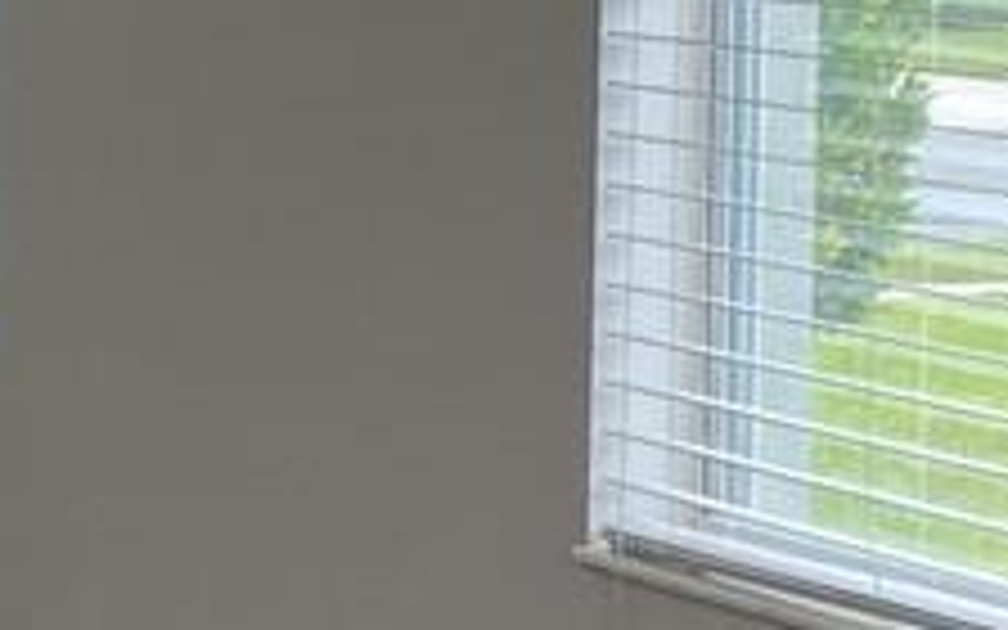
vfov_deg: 6.7
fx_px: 5412
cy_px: 207
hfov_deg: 10.6
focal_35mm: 197
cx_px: 248
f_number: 1.8
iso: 40
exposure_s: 1/122
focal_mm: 4.25
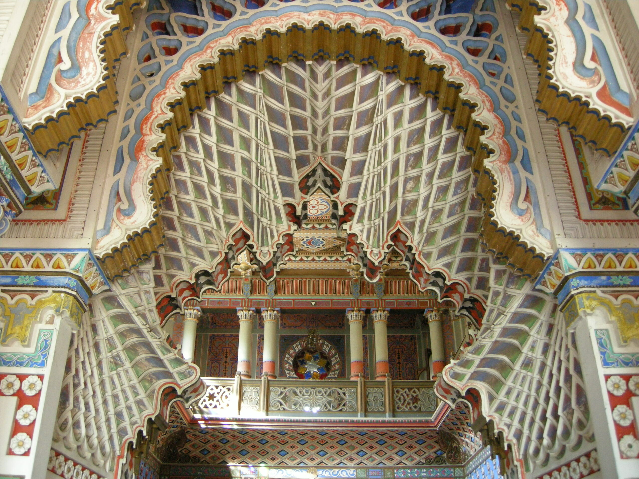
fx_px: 665
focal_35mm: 36
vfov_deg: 39.7
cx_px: 320
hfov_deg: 51.4
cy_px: 240
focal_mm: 7.5
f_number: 2.7
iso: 400
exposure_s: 1/11.2
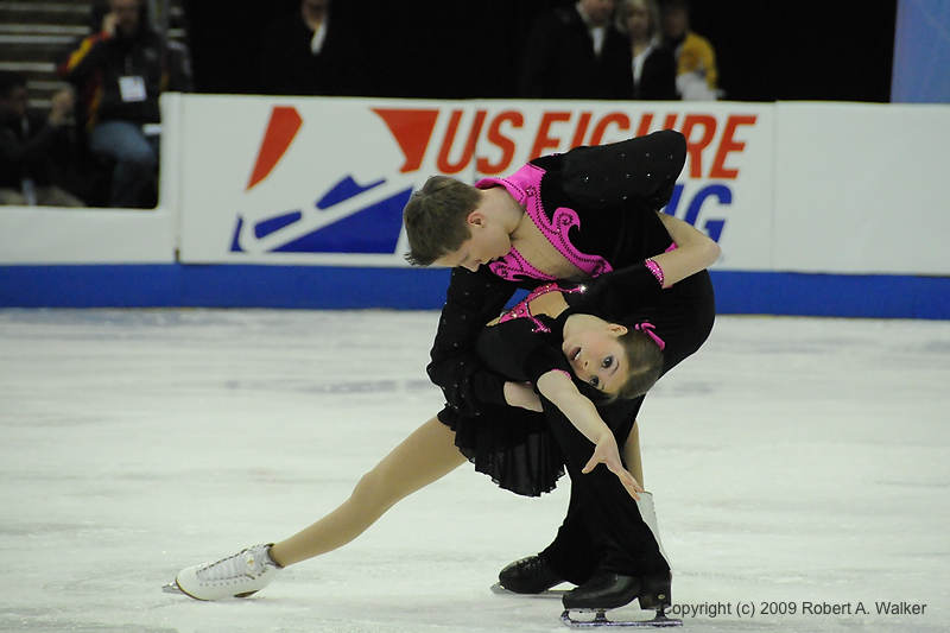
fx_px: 7915
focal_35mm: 300
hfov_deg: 6.9
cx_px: 475
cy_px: 316
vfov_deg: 4.6
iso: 3200
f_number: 5.6
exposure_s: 1/1000
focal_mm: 200
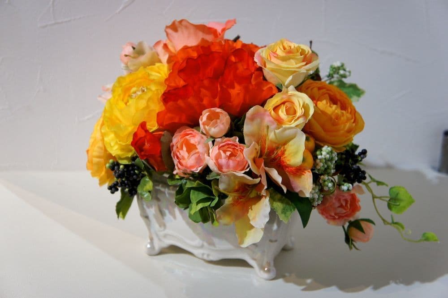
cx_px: 224
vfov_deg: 22.6
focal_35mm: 60
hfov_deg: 33.4
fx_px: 746
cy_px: 149
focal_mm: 40
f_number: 4.5
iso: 500
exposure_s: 1/80
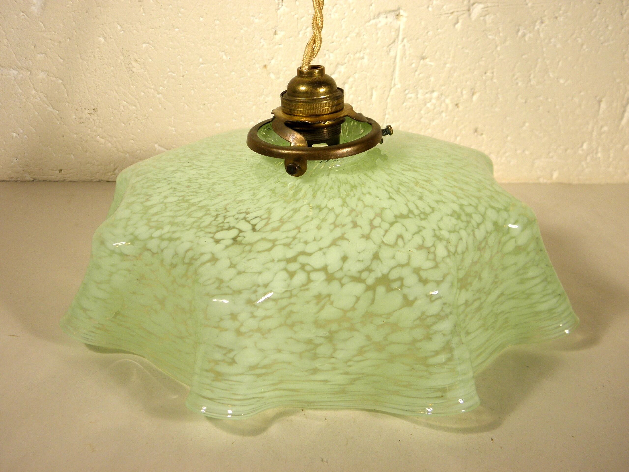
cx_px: 314
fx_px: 709
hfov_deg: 47.9
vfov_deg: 36.8
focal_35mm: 39
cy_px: 236
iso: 100
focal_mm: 7.1
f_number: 3.8
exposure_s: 1/80
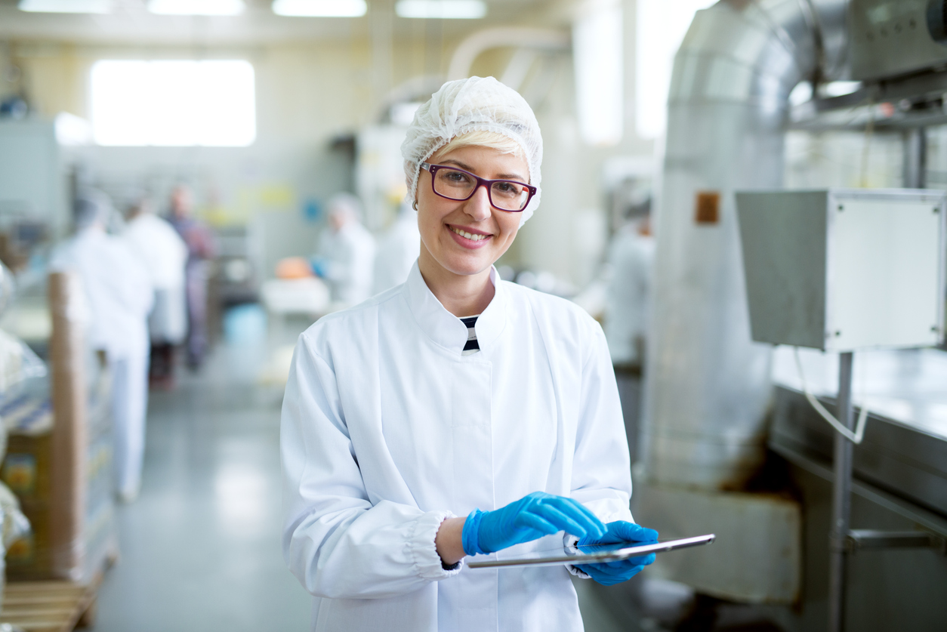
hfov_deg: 39.6
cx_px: 474
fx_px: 1316
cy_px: 316
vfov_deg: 27.0
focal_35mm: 50
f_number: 1.8
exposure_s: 1/500
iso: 500
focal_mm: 50
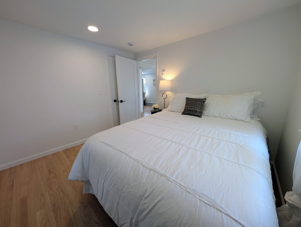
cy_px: 114
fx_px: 104
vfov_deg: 94.6
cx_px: 150
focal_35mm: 12
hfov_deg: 110.5
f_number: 1.7
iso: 62
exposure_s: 1/120
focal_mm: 2.02
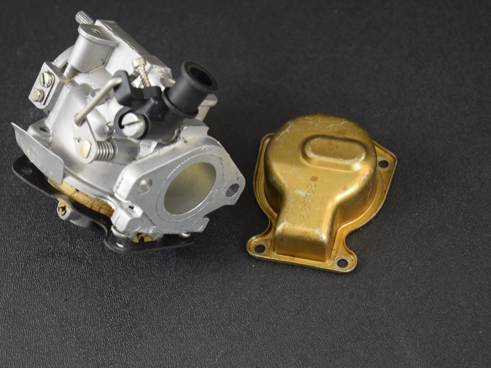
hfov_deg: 21.9
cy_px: 184
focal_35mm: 90
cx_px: 243
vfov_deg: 16.5
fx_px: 1270
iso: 800
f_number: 5.6
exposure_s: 1/125
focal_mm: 55
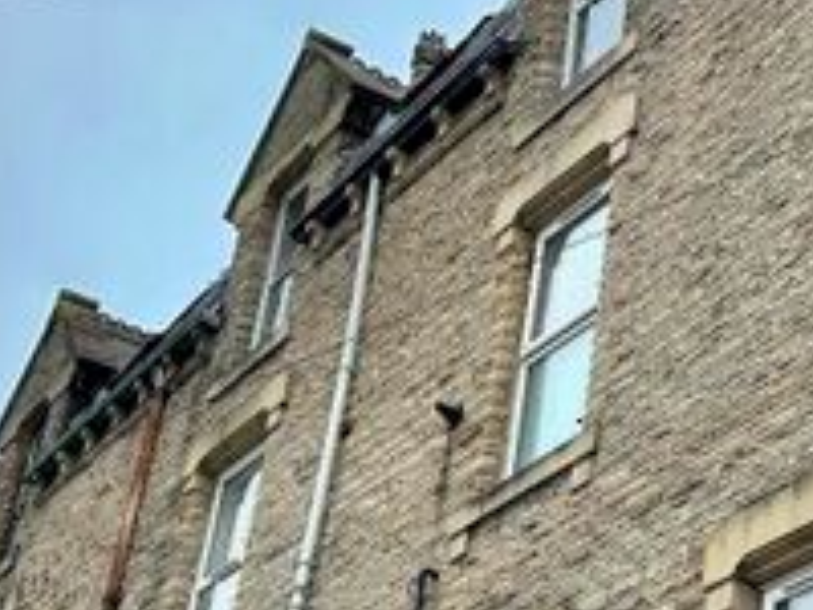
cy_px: 466
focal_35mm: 84
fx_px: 1973
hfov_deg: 21.7
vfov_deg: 17.5
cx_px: 955
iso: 80
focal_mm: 6.86
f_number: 1.78
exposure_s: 1/2660
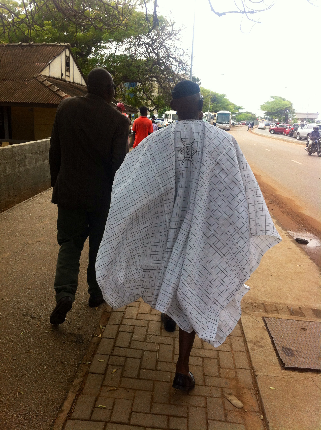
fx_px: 434
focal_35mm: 35
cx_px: 160
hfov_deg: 40.6
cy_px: 215
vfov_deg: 52.7
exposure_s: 1/495
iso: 80
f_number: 2.8
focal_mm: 3.85
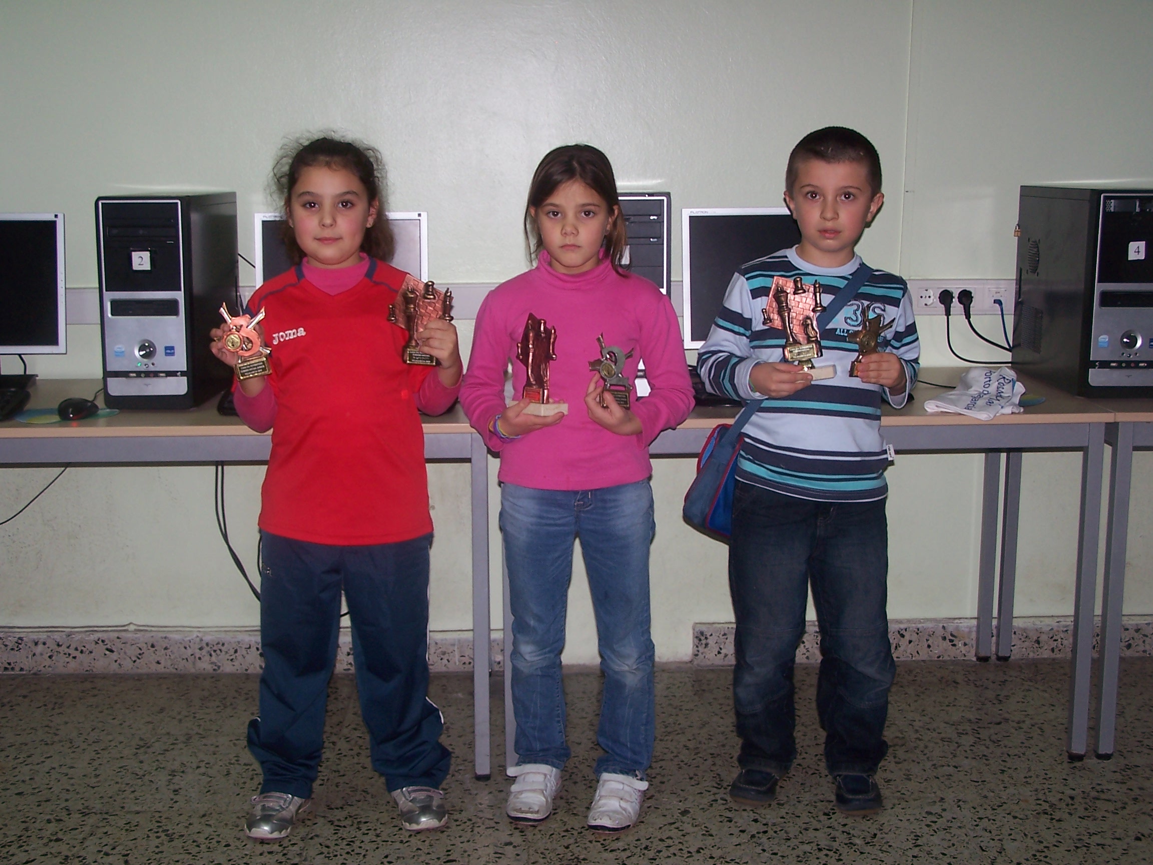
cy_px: 432
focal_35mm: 51
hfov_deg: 37.5
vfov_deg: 28.6
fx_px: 1699
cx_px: 576
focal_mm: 8.5
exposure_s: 1/60
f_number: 3.2
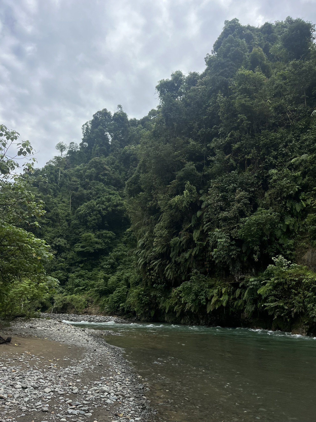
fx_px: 316
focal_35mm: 26
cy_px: 211
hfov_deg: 53.1
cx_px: 158
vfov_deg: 67.3
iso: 50
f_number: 1.6
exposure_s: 1/3521
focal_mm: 5.1
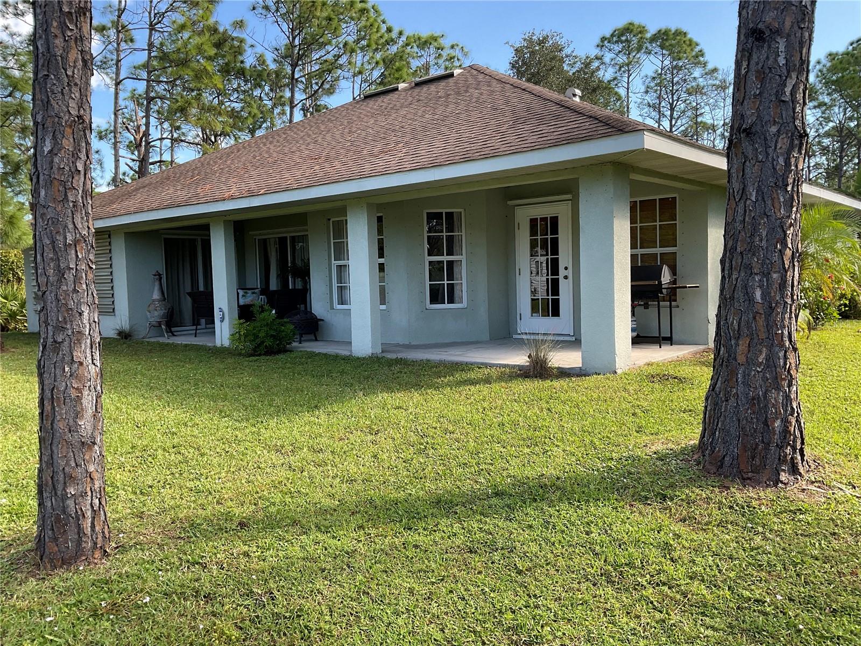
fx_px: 721
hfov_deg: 61.7
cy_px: 323
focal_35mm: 29
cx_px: 430
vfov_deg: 48.2
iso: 16
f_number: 1.8
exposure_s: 1/273
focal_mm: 3
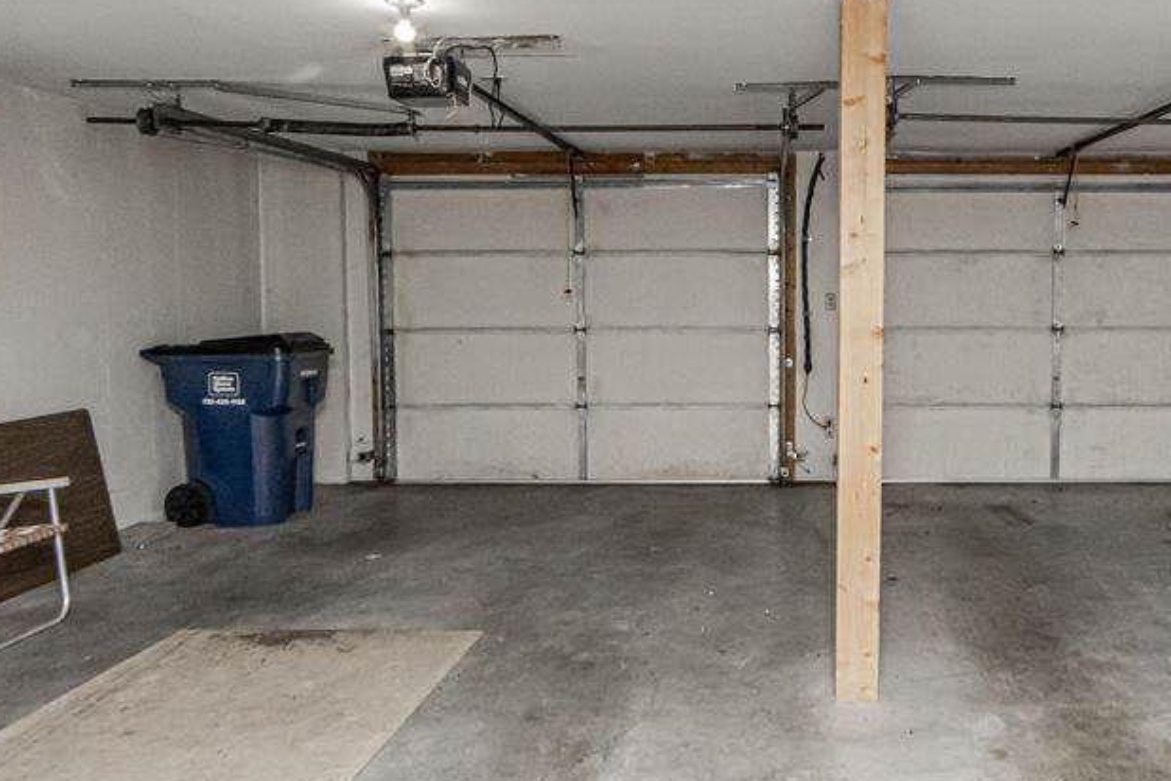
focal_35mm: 31
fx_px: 1009
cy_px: 326
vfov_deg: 42.2
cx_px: 762
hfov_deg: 59.1
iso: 3200
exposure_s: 1/60
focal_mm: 10
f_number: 14
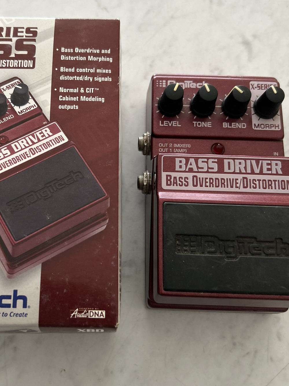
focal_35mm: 40
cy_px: 178
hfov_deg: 35.7
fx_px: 445
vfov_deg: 46.8
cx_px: 102
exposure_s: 1/60
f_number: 1.5
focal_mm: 5.7
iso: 160
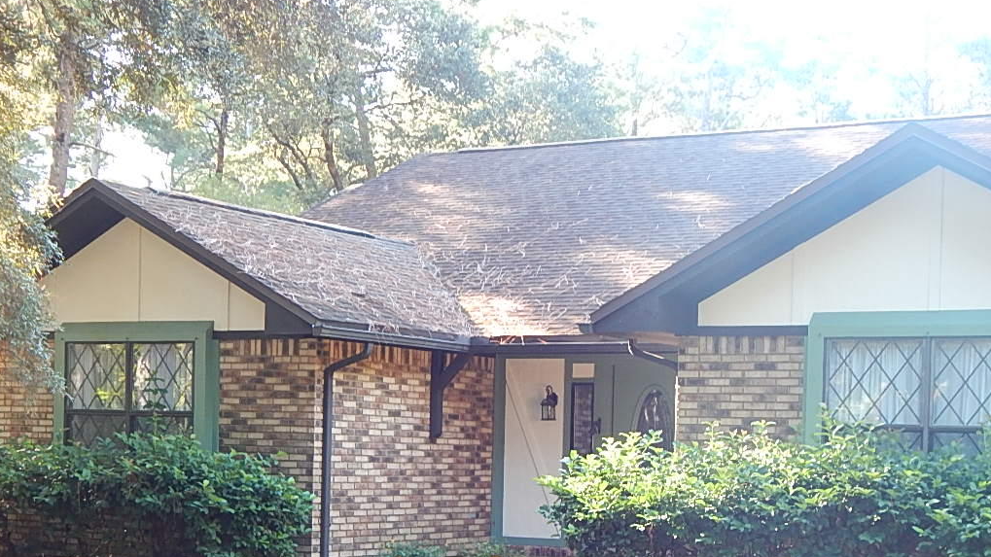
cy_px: 514
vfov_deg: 18.2
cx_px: 697
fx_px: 1708
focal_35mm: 65
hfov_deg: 32.0
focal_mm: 6.8
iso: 180
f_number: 3.4
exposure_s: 1/30
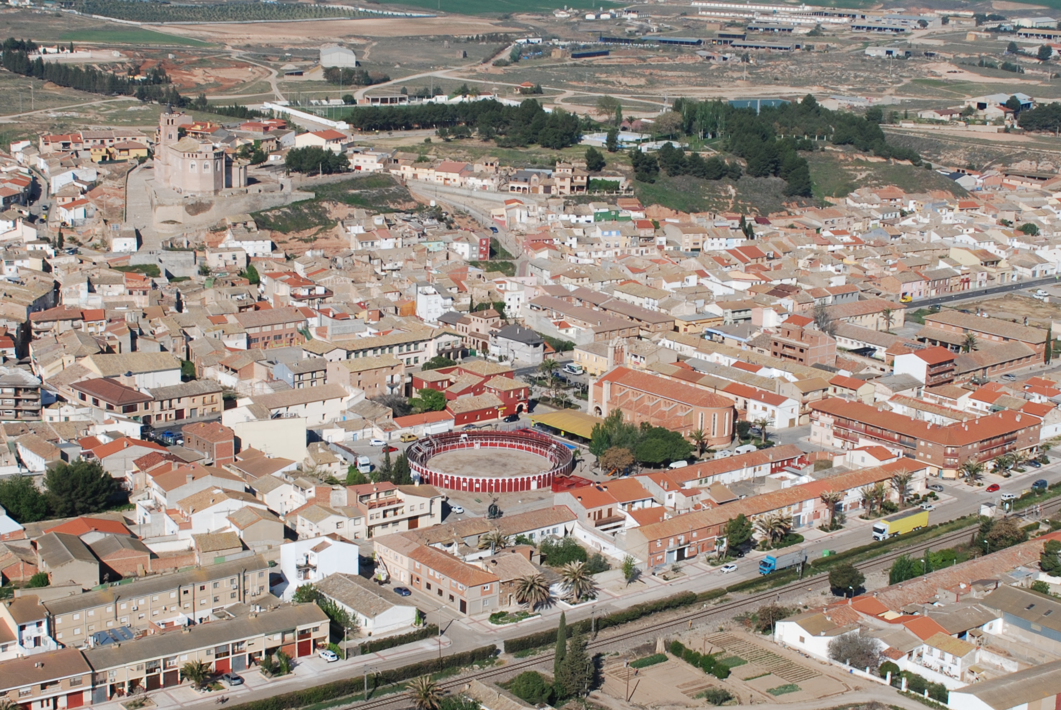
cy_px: 386
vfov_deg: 21.6
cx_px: 550
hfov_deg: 31.9
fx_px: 1859
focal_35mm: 63
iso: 100
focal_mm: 24
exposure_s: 1/320
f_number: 9
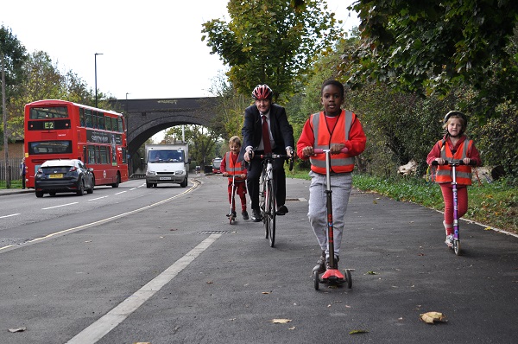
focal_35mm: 57
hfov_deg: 35.1
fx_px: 819
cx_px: 259
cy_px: 172
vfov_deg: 23.7
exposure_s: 1/200
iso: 200
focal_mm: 38
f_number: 7.1
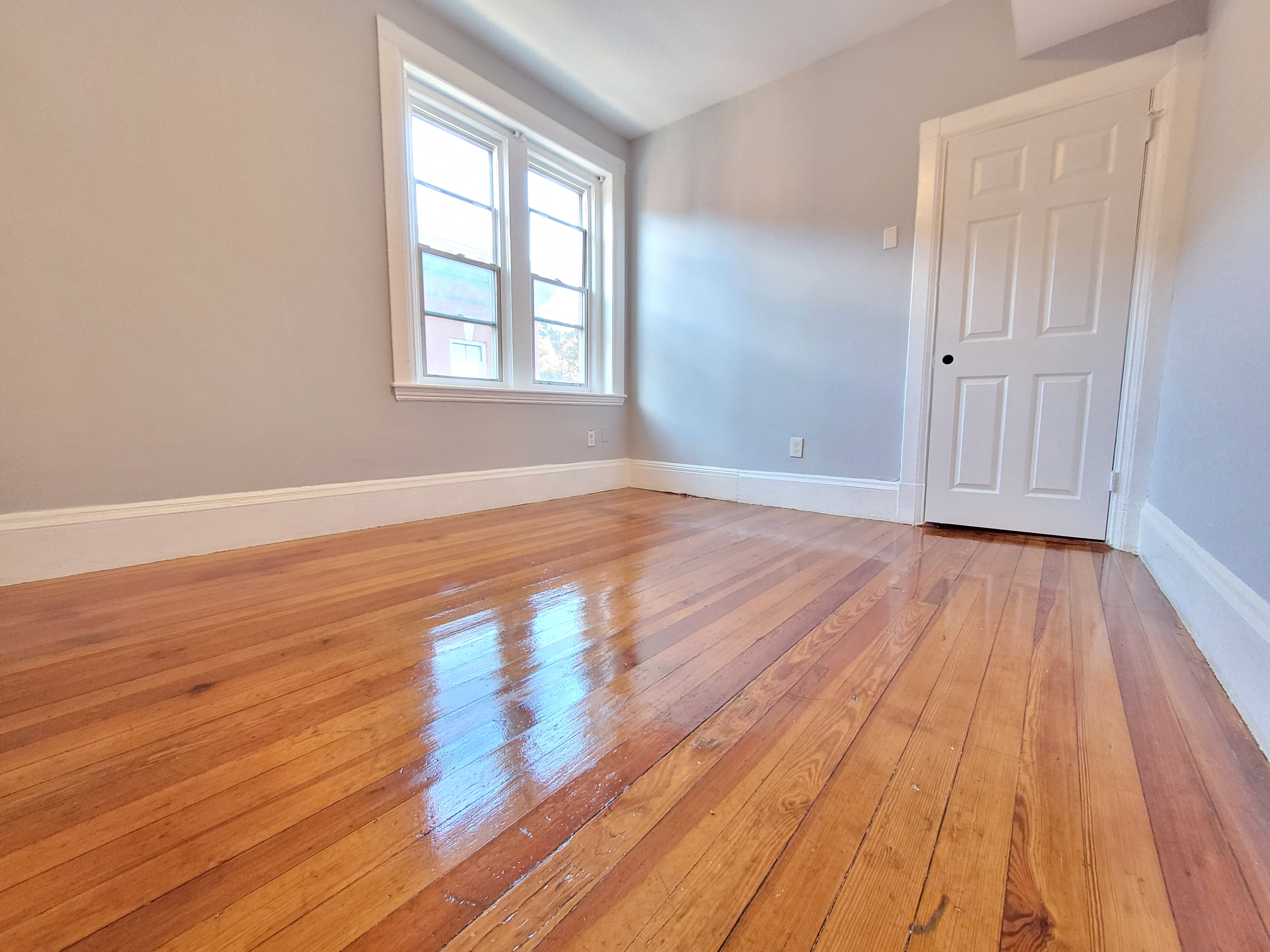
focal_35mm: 13
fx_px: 477
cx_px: 635
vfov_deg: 89.9
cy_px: 476
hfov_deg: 106.2
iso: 500
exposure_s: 1/29
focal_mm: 1.74
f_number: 2.2
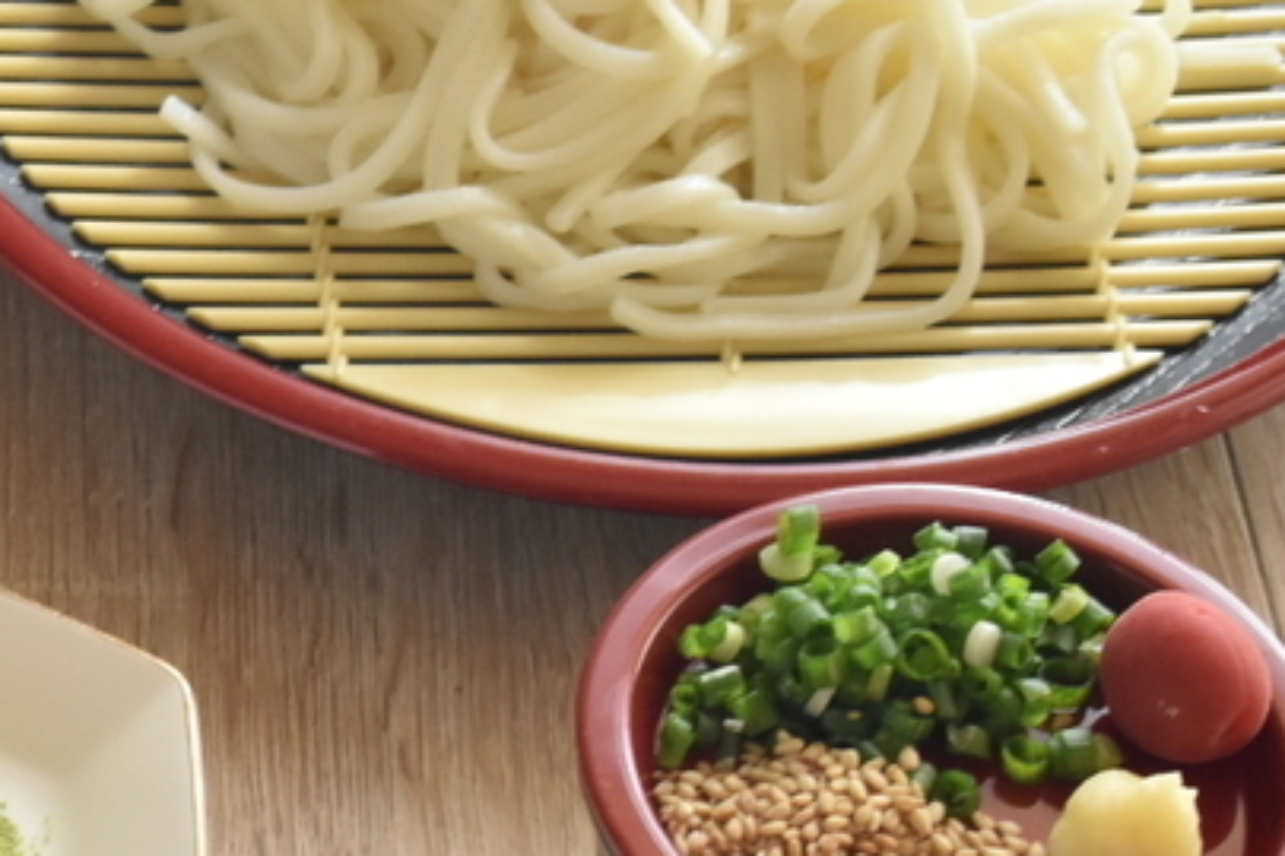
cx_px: -260
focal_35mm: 155
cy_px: 564
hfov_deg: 12.9
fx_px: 5549
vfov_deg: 8.8
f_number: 9
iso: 1600
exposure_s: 1/40
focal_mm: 35
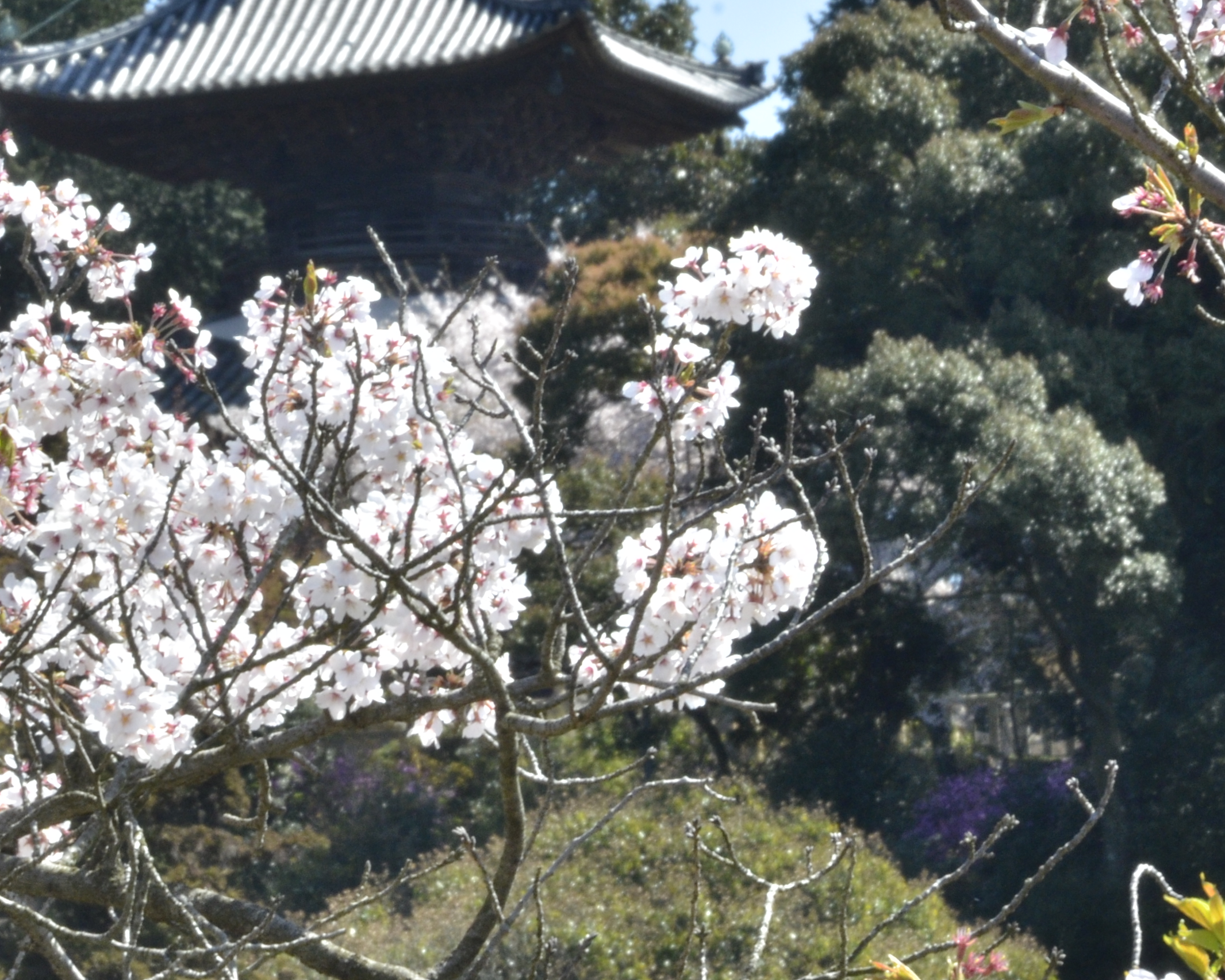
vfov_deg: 4.5
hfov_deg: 5.7
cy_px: 86
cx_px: 299
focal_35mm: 341
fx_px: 12367
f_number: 29
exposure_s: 1/60
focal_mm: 105
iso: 400
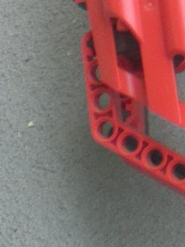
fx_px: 1373
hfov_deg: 7.3
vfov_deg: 9.2
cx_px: 435
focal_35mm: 193
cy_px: -353
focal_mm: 6.3
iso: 96
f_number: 3.1
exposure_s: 1/60.5
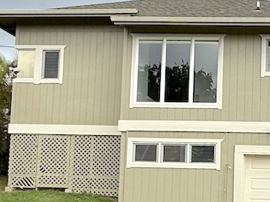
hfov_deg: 40.2
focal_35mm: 43
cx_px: 248
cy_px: 129
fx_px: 335
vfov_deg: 33.4
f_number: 2.2
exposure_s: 1/820
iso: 50
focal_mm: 2.22
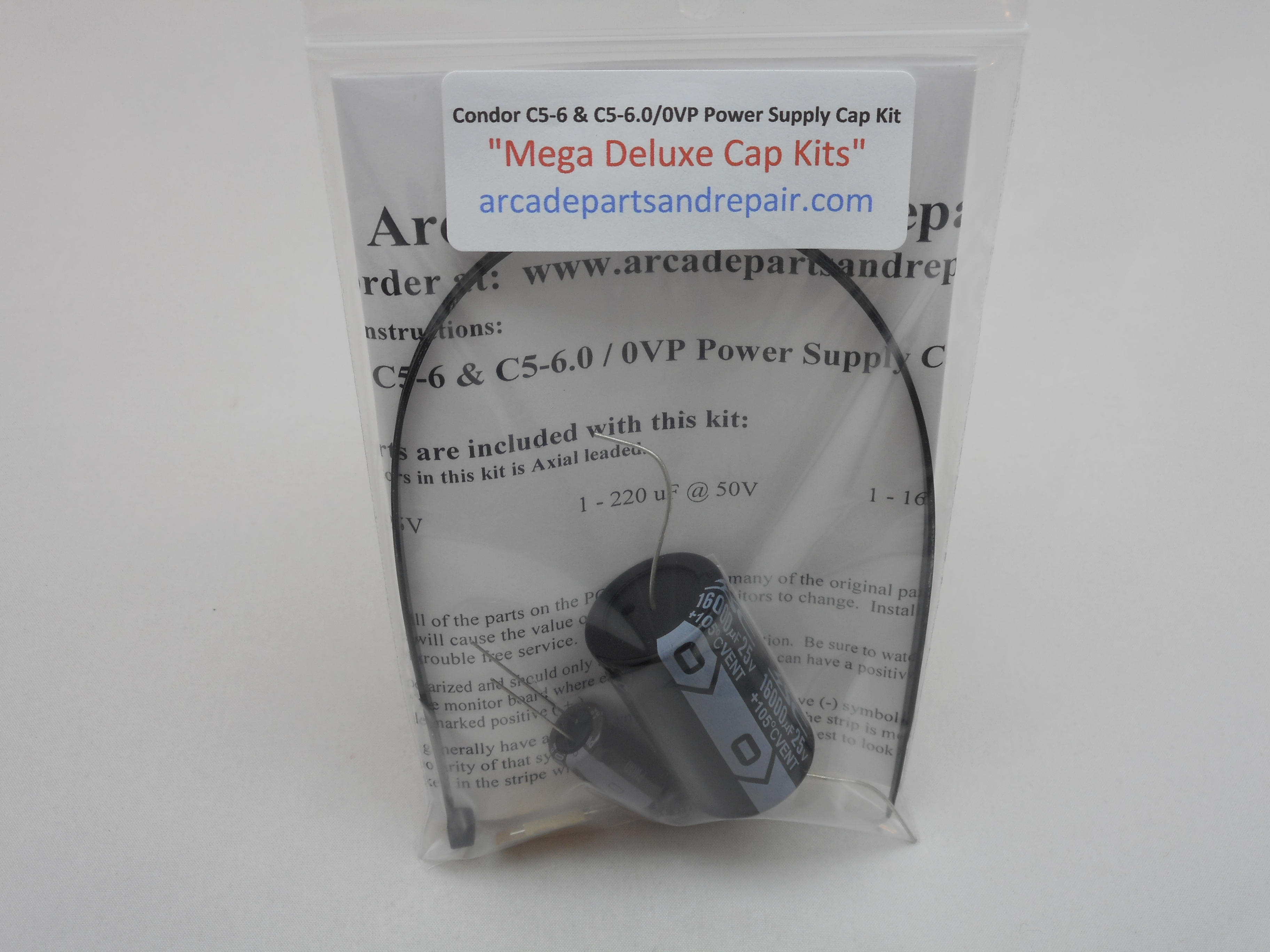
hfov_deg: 42.9
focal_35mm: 44
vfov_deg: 32.9
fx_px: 1614
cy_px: 476
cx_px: 635
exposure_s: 1/30
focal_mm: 7.9
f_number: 4.7
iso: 80
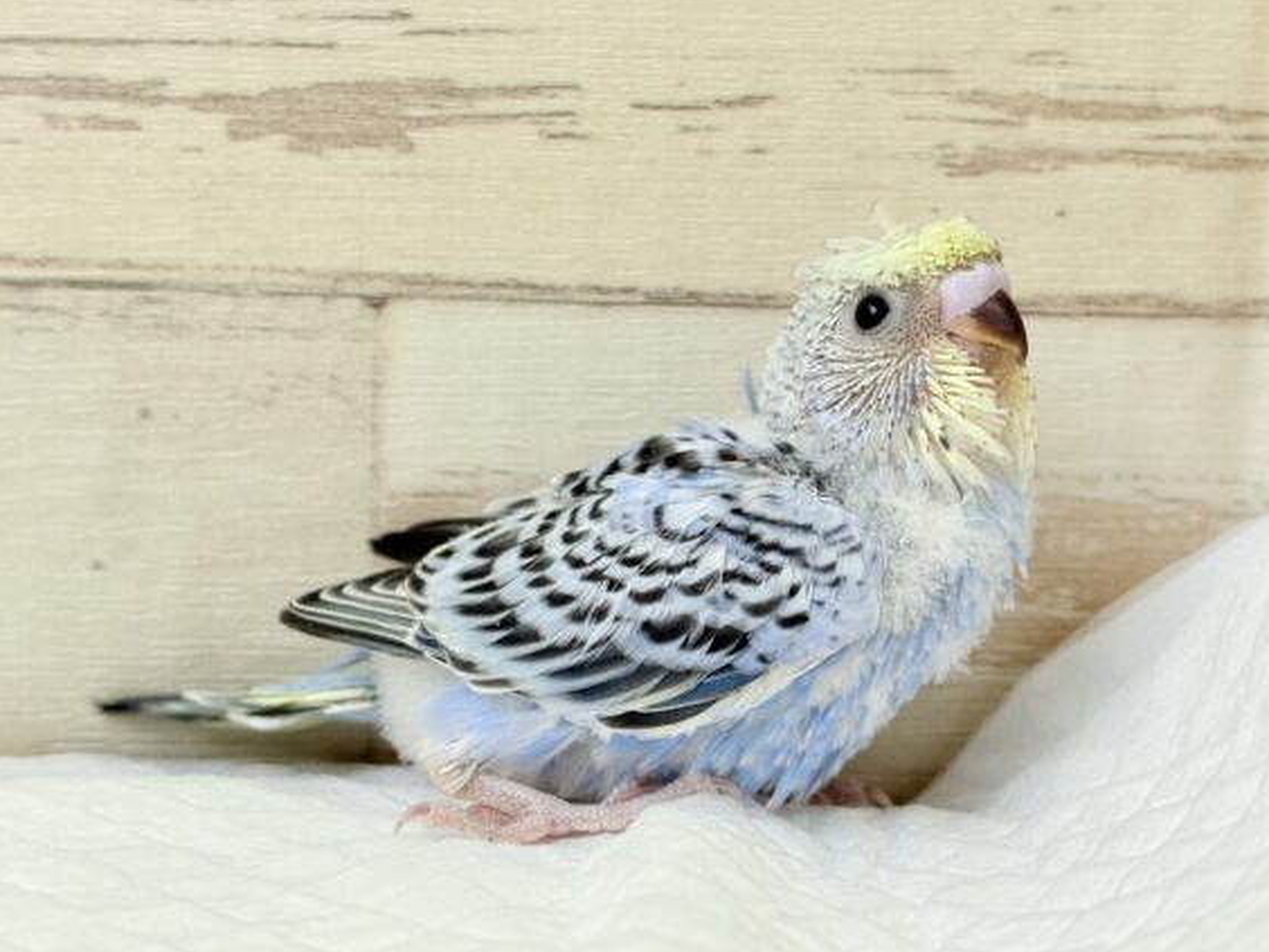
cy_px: 504
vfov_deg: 24.8
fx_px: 2163
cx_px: 680
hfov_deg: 32.7
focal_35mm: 59
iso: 64
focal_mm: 5.96
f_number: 1.6
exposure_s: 1/50
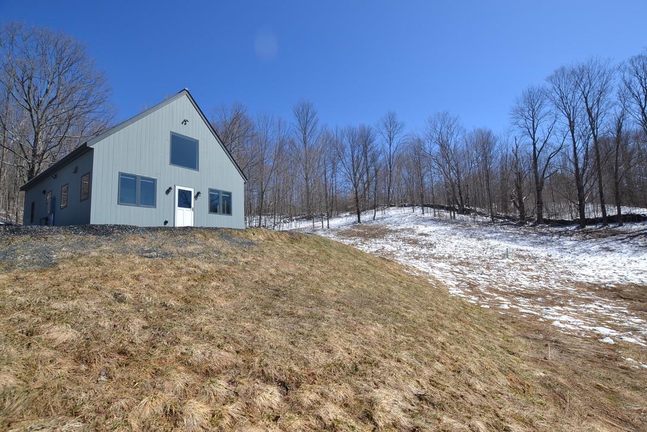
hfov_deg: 100.4
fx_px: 270
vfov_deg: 77.3
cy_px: 216
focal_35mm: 15
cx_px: 324
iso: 100
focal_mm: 10
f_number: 8
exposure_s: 1/250
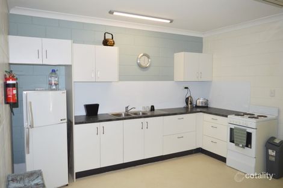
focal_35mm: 27
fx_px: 212
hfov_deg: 67.4
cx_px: 142
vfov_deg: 47.9
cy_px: 94
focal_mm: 18
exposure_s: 1/60
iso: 400
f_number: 4
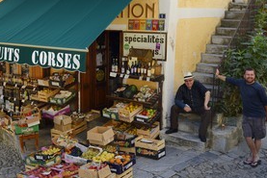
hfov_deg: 41.3
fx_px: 349
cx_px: 85
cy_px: 71
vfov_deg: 28.6
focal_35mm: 47
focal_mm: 31
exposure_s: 1/200
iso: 200
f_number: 7.1
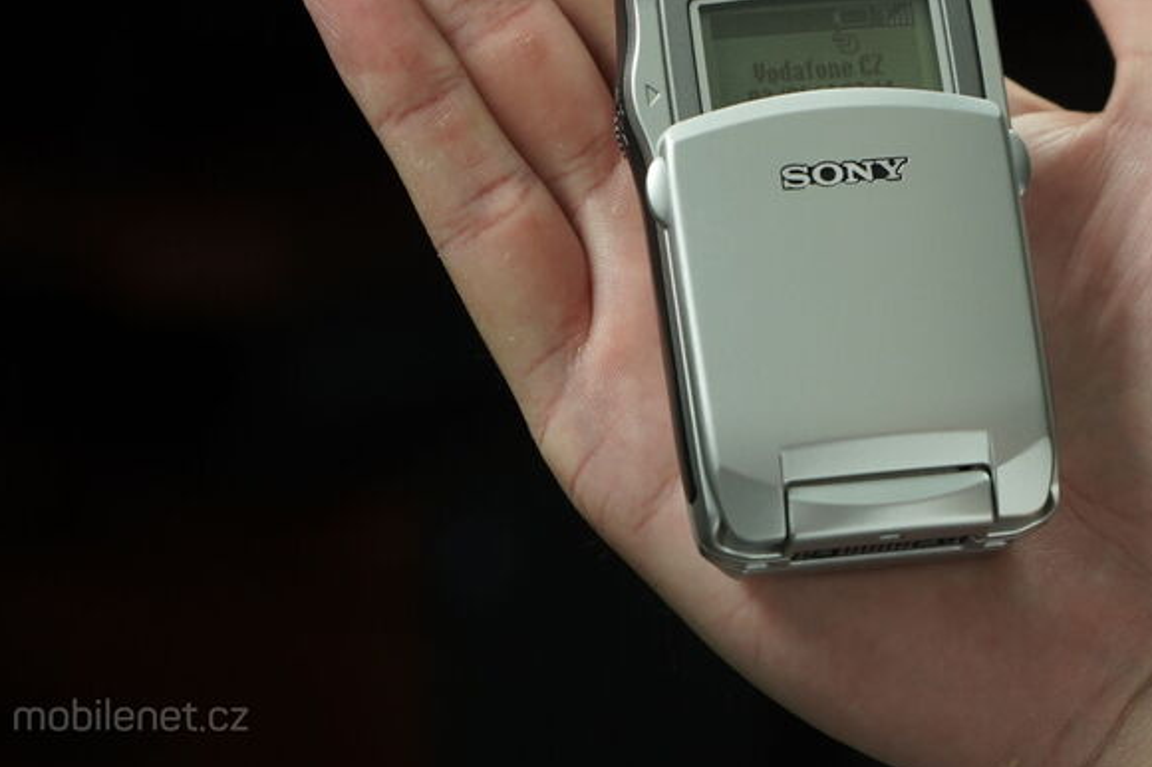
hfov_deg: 17.6
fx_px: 3710
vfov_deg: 11.7
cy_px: 141
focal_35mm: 116
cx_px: 849
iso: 800
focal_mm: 70
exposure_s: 1/160
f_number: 4
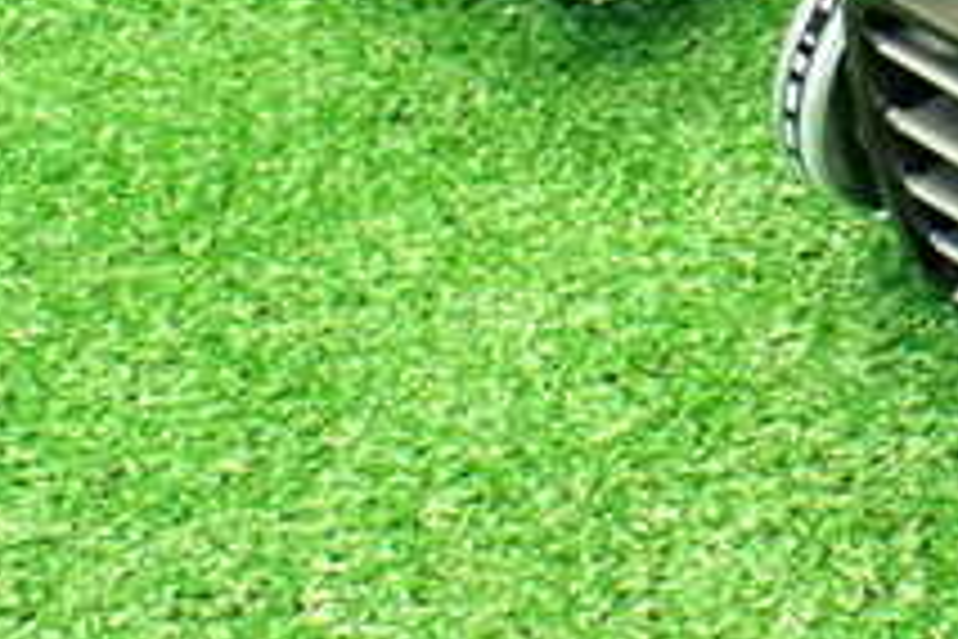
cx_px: 1097
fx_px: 2342
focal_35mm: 88
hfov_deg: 21.7
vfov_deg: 14.9
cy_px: -171
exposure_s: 1/80
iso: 800
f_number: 2.3
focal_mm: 5.4
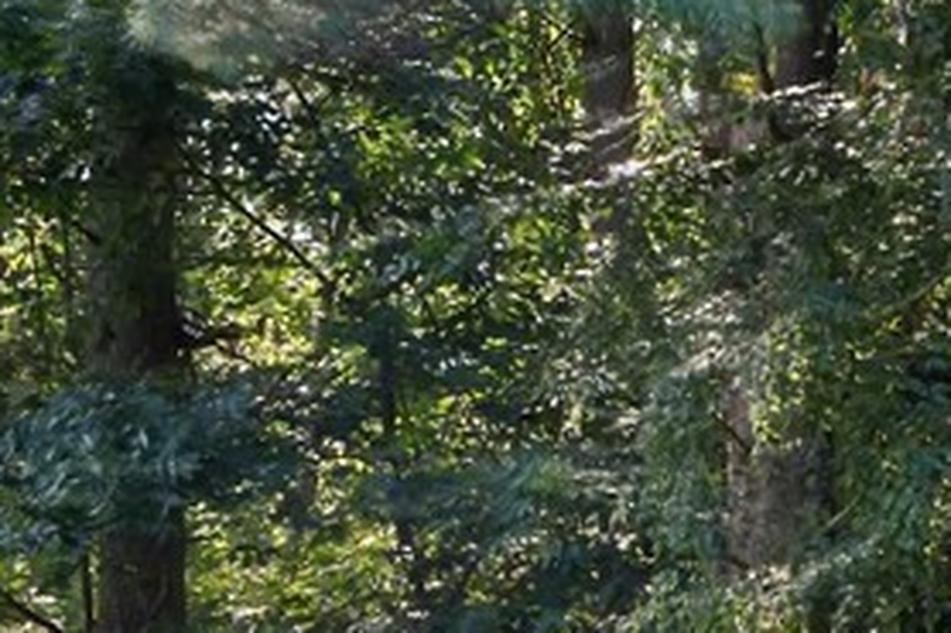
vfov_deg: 10.9
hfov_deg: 13.9
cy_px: 1122
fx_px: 3115
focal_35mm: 118
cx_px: 2063
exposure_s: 1.3
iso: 125
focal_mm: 16
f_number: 8
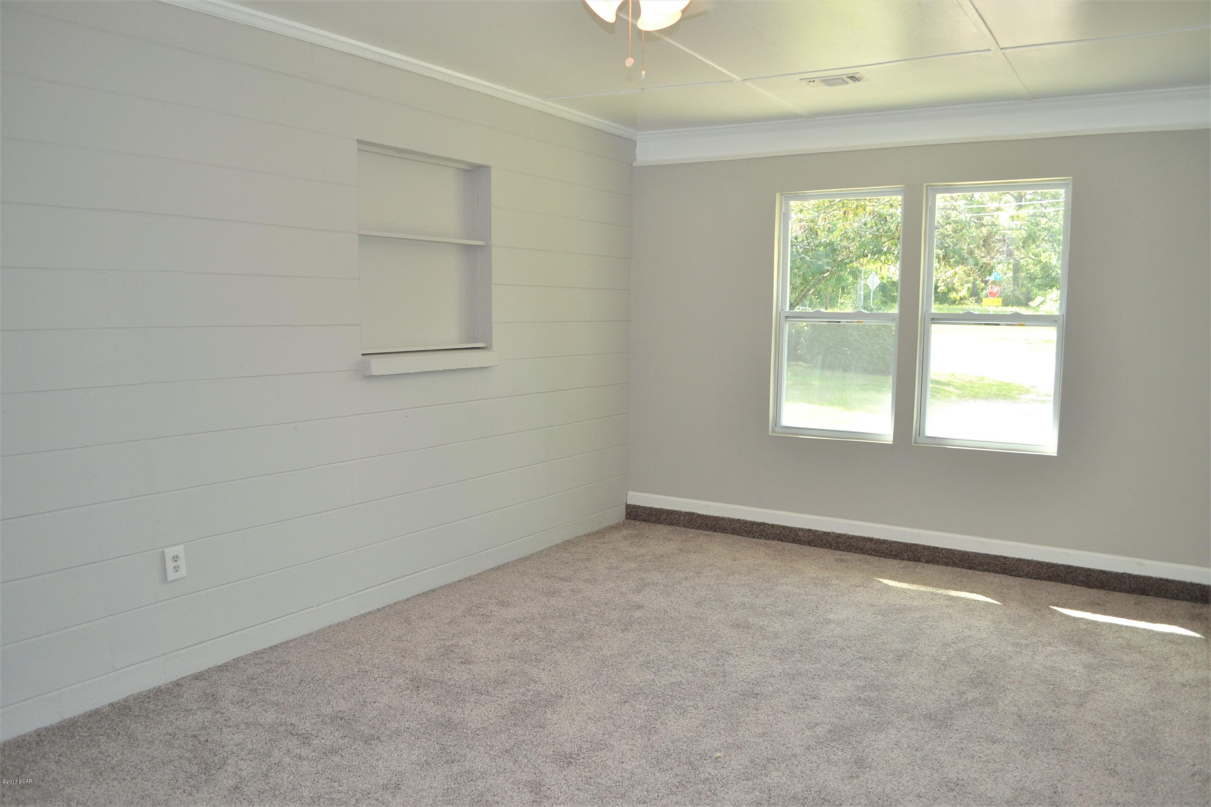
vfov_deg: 47.9
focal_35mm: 27
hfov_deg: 67.4
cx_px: 606
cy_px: 404
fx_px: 908
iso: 400
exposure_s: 1/125
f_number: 4
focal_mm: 18
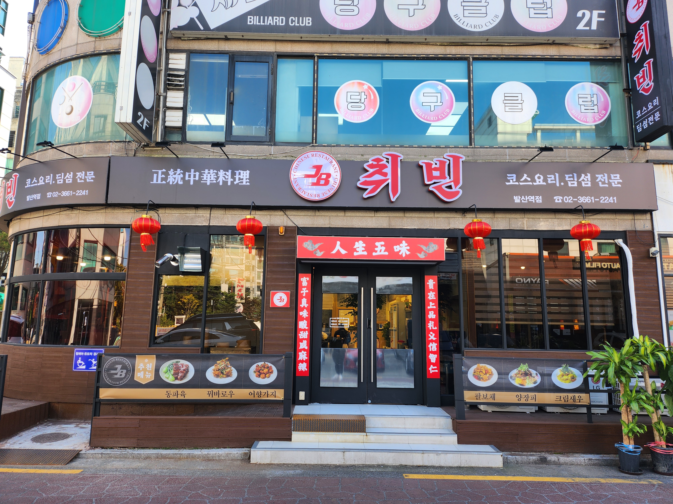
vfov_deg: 56.8
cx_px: 336
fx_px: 467
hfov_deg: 71.6
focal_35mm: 24
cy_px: 252
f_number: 1.8
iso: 50
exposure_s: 1/395
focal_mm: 5
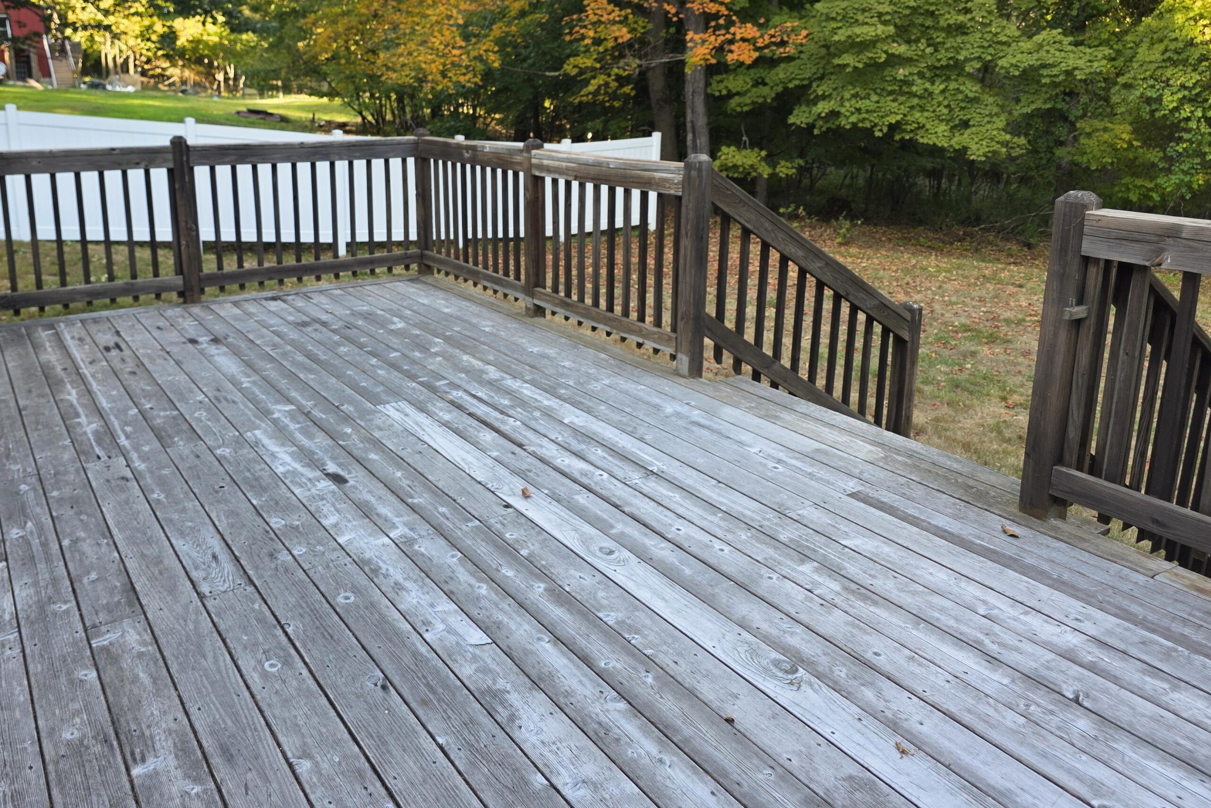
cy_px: 284
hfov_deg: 65.0
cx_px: 505
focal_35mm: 28
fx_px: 942
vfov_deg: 45.8
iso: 80
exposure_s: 1/180
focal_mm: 6.3
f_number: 1.7
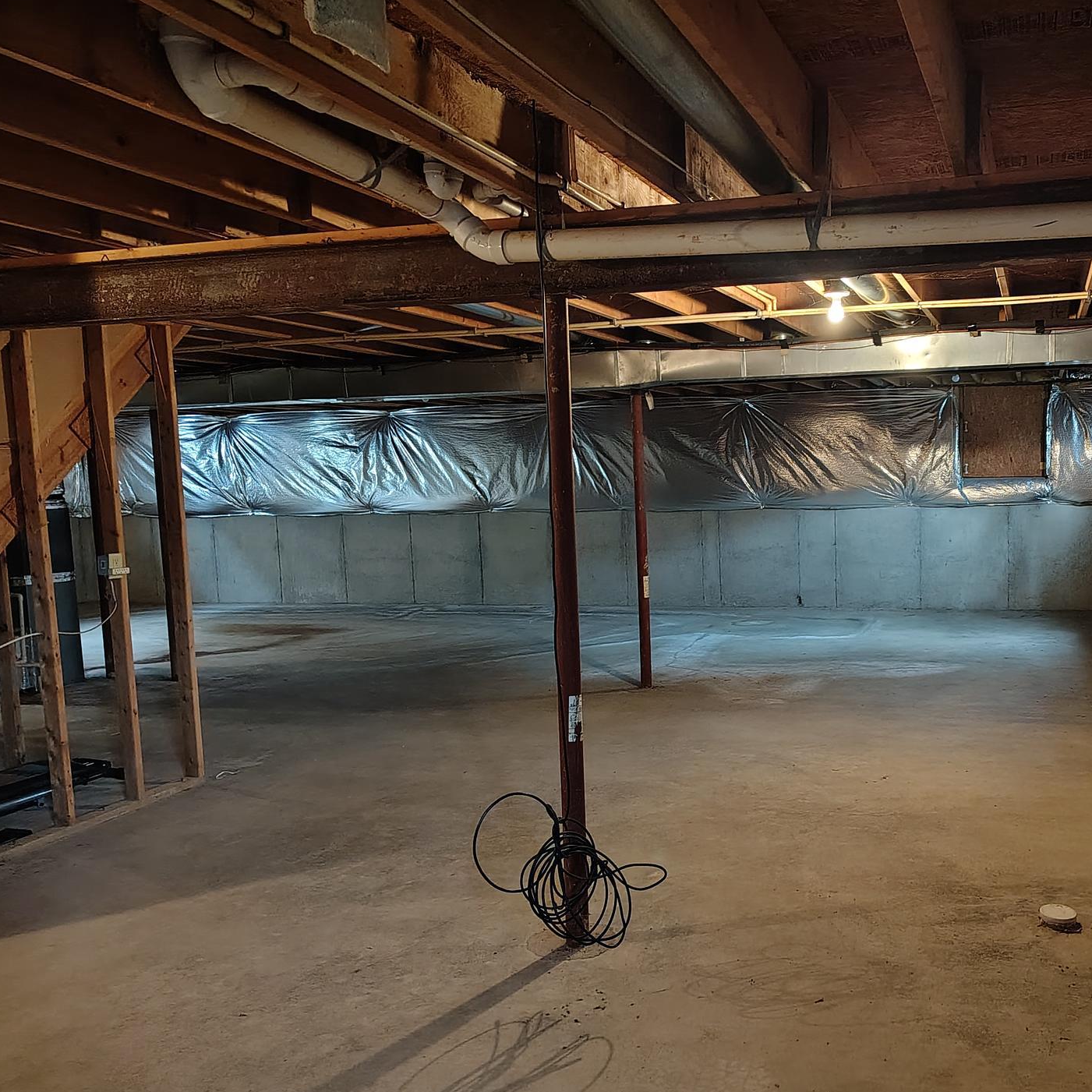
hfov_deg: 51.2
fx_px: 1106
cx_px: 756
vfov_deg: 52.5
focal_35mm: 31
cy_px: 574
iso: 3006
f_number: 1.8
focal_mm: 5.56
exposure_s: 1/30
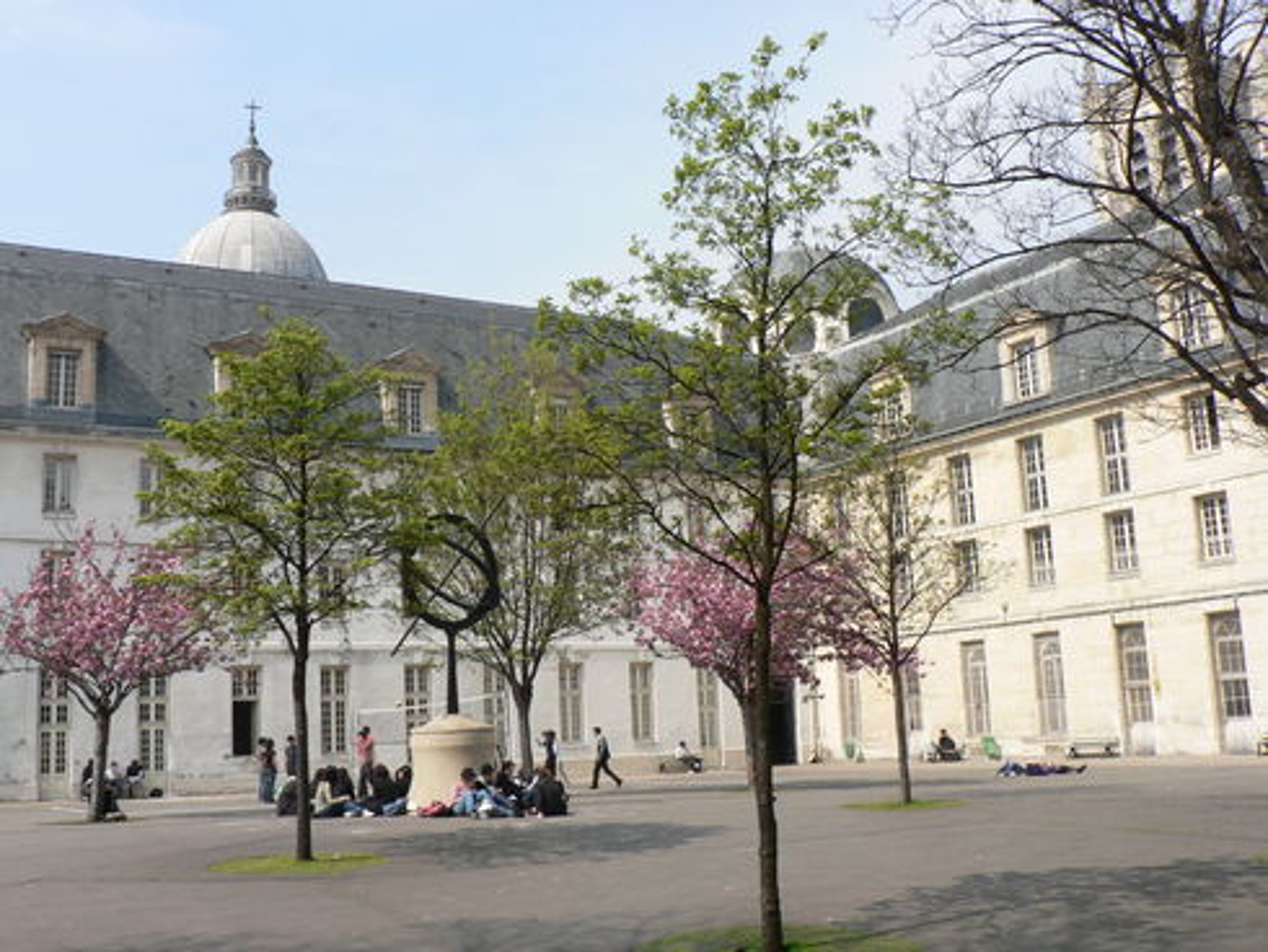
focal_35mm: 35
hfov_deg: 52.6
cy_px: 476
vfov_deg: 40.7
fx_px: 1283
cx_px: 634
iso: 64
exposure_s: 1/320
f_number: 5
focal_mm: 6
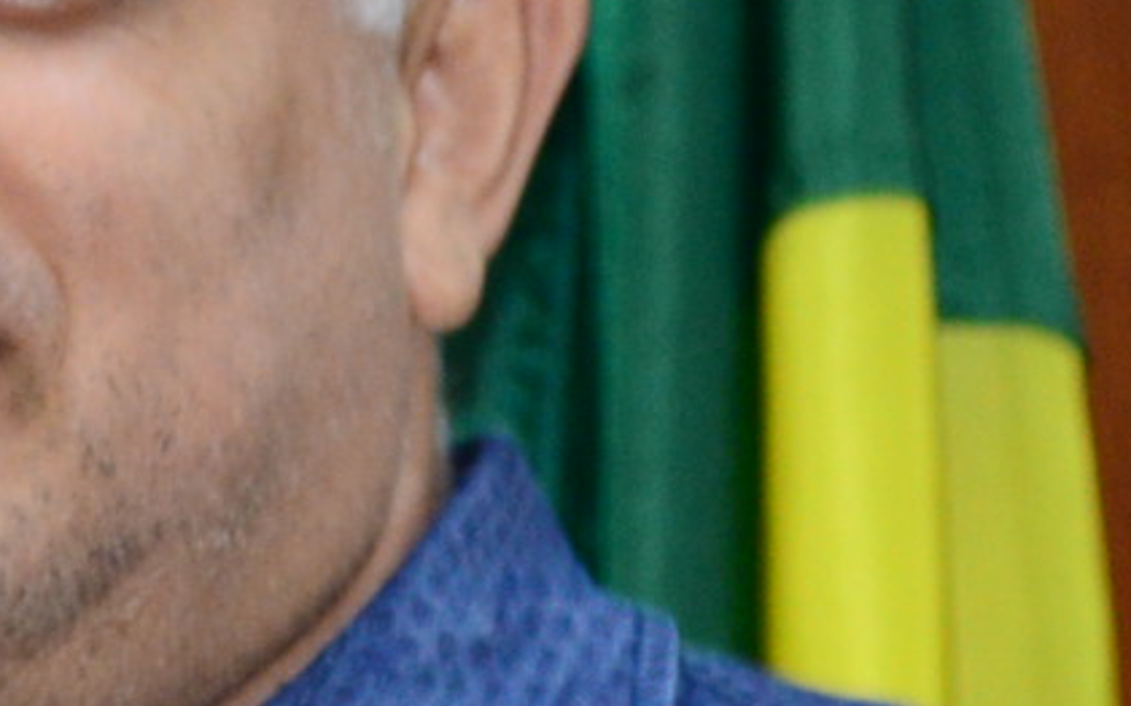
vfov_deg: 2.3
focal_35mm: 570
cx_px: -746
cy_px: 1134
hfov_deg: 3.7
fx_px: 17560
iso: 1600
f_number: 4
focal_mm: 78
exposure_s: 1/60
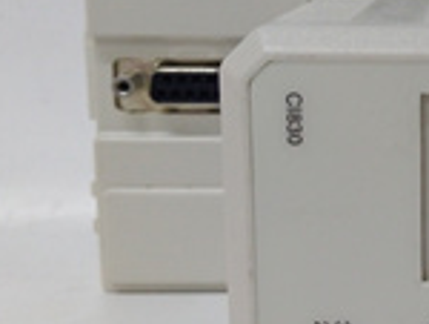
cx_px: 586
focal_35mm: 90
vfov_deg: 16.5
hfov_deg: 19.7
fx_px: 1117
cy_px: 156
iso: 137
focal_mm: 3.79
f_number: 2
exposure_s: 1/30
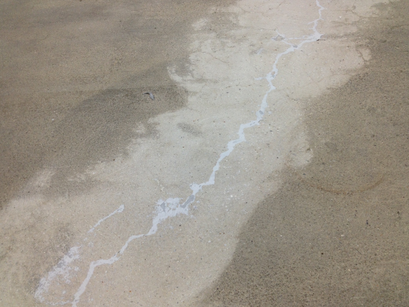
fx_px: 425
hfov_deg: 51.4
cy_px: 154
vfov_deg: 39.7
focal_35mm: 36
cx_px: 208
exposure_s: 1/20
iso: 64
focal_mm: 4.28
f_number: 2.4
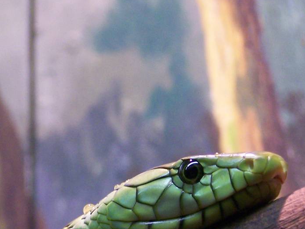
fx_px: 1914
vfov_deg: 6.8
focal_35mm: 217
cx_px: 35
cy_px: 225
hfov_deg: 9.1
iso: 200
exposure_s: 1/25
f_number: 3.2
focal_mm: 15.6
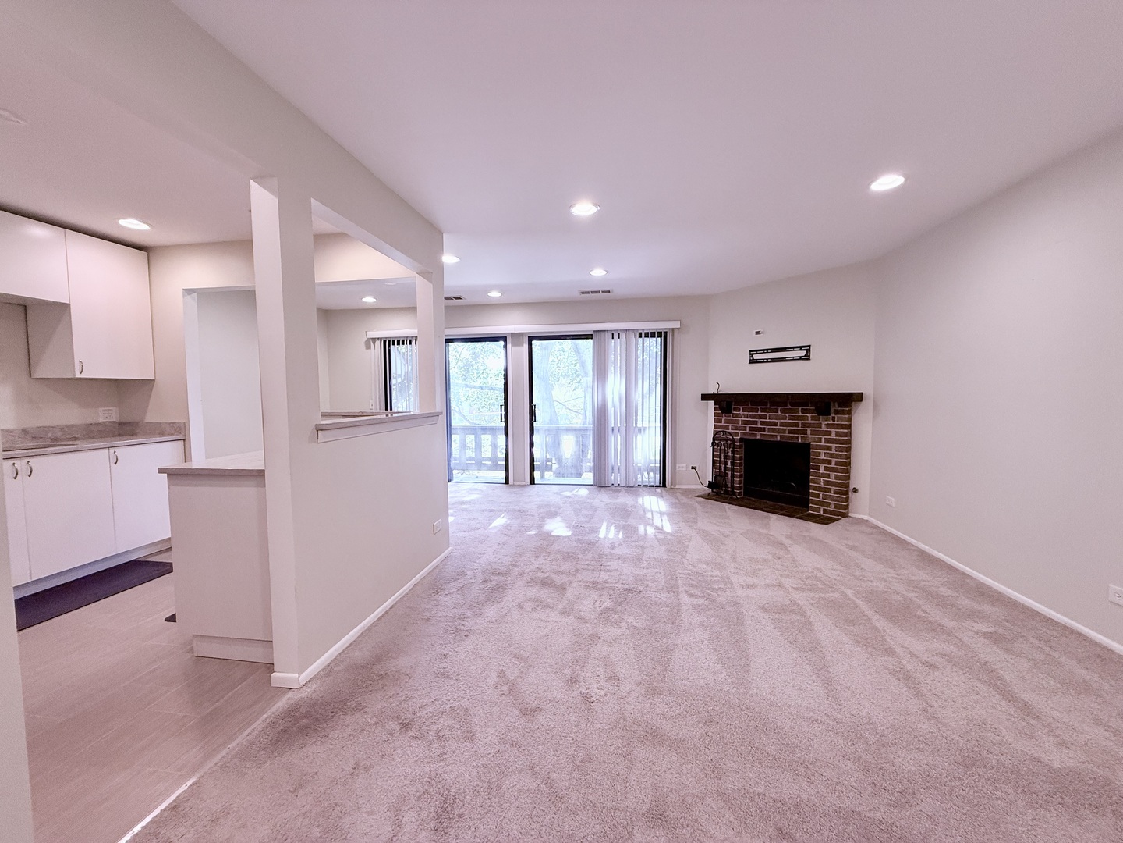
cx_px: 562
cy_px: 422
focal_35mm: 14
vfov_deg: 85.7
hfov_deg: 102.1
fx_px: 454
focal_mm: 2.22
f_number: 2.2
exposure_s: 1/120
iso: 200
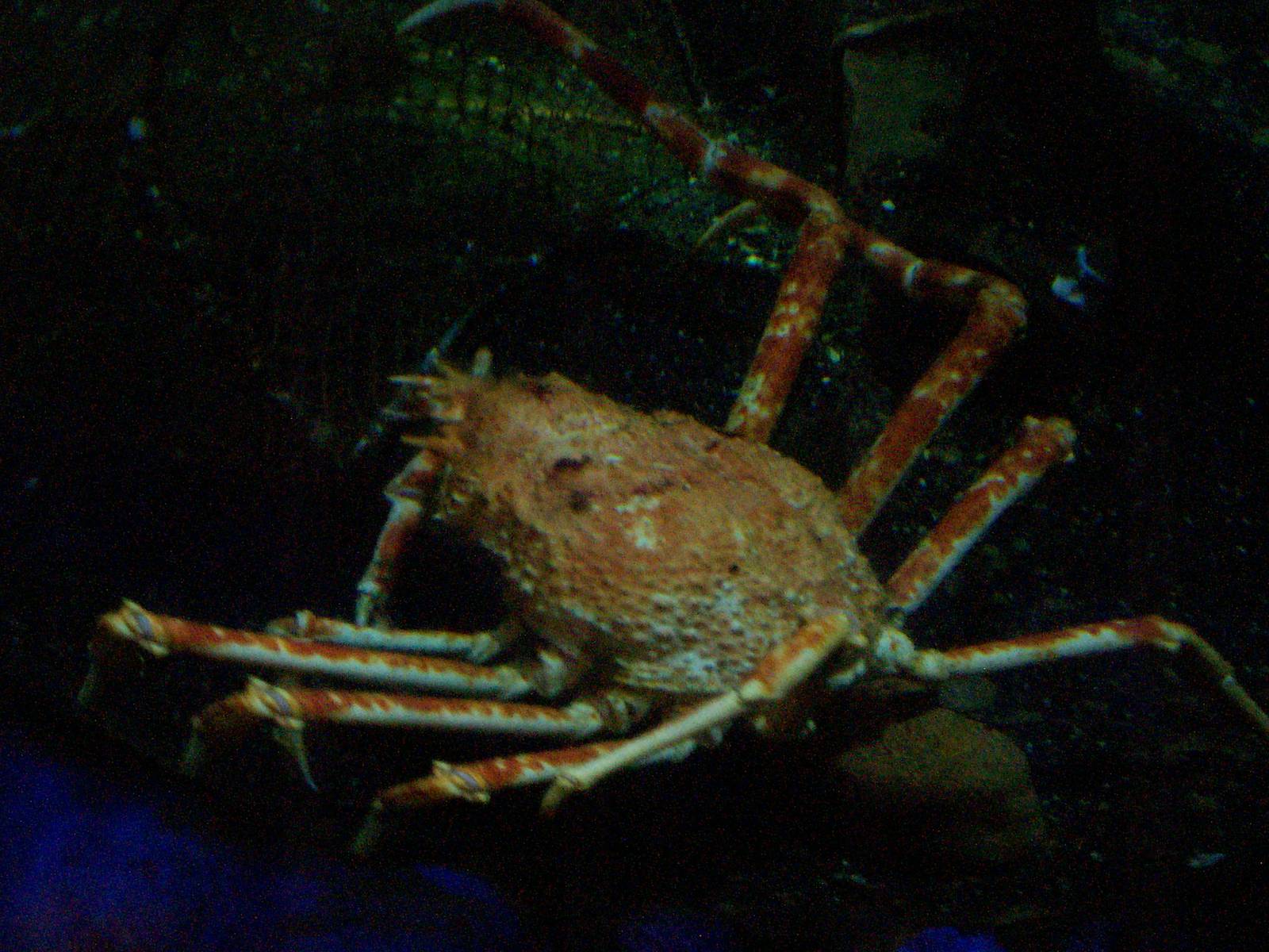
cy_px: 476
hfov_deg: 51.4
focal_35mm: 36
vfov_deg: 39.7
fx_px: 1320
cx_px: 634
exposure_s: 1/8
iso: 400
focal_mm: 5.9
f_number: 4.5
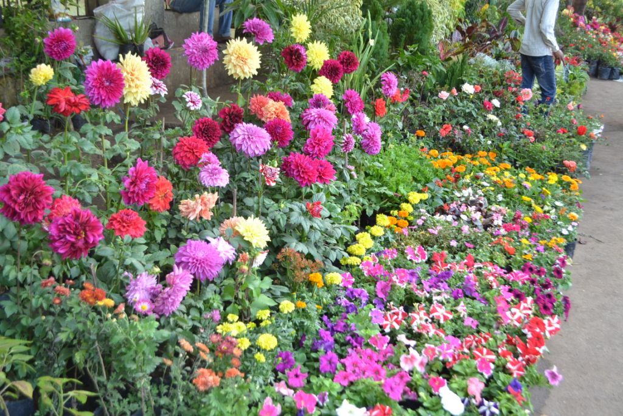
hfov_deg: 49.5
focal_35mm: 39
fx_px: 675
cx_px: 312
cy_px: 208
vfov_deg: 34.2
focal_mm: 26
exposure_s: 1/100
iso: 400
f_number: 4.5
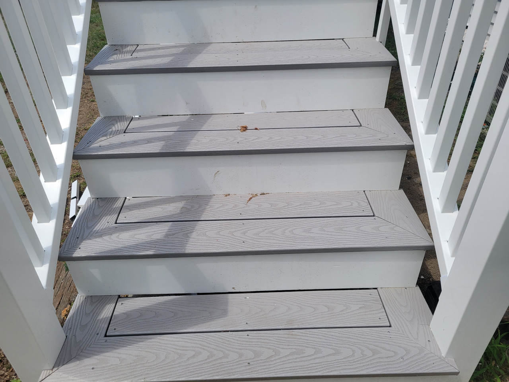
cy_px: 191
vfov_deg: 53.1
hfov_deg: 67.3
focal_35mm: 26
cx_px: 254
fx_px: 382
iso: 40
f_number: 1.8
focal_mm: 5.4
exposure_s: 1/2259
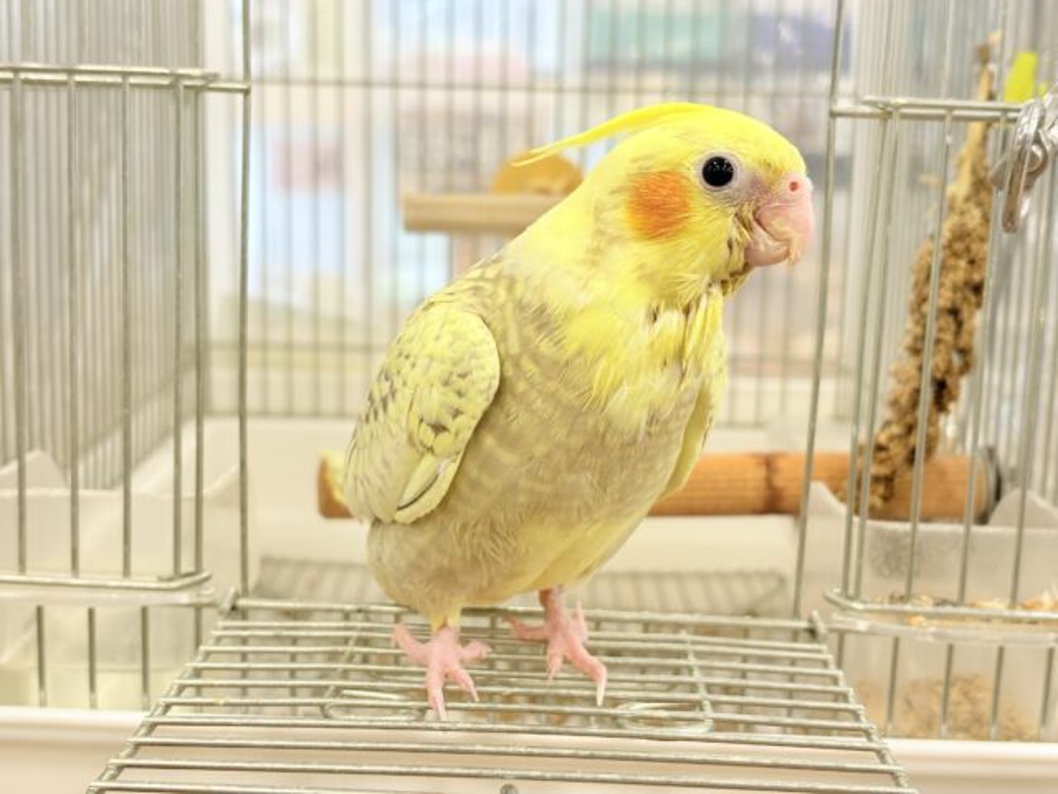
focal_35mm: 52
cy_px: 397
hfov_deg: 36.8
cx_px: 529
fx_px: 1589
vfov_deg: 28.0
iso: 50
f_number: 1.6
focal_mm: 5.96
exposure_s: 1/50
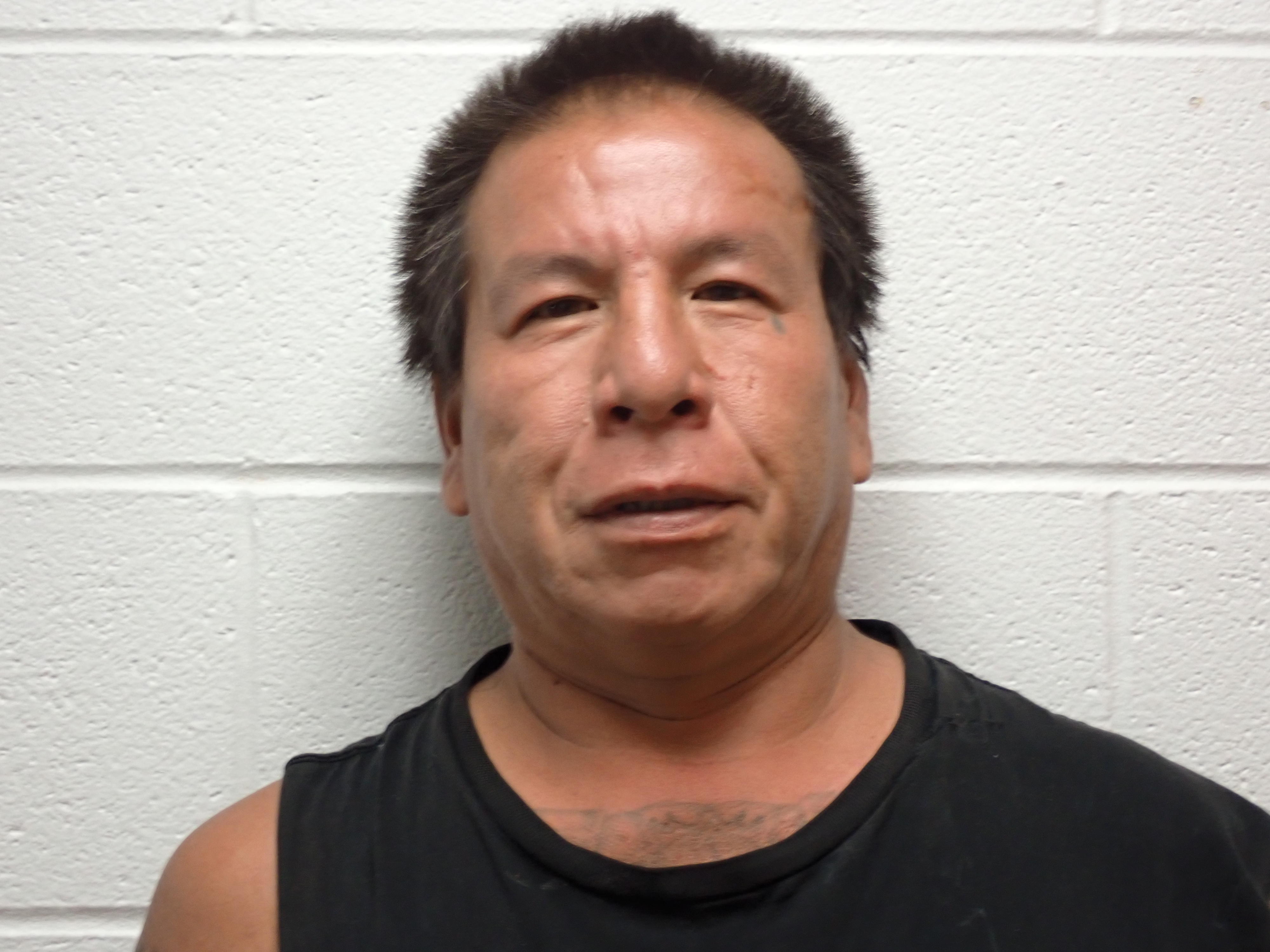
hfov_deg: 25.3
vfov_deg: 19.1
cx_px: 635
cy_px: 476
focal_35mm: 77
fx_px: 2825
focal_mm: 13.65
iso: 400
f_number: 4.1
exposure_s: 1/20
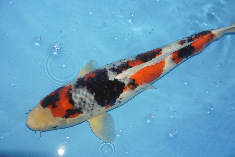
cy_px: 78
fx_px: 352
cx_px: 118
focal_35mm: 54
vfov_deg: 25.0
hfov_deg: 36.9
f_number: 4.5
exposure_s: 1/160
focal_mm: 36
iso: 1000
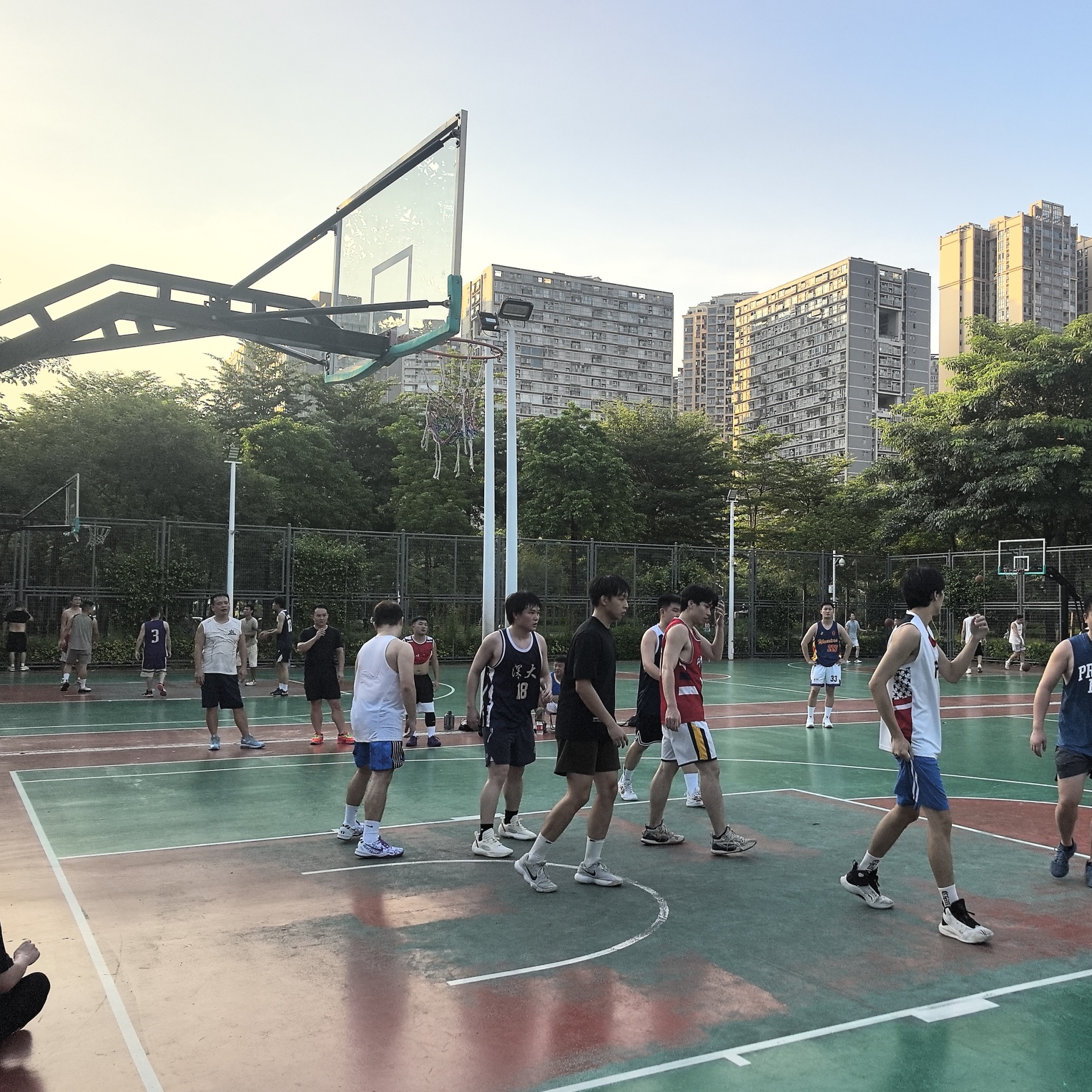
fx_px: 1142
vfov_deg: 51.1
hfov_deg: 50.7
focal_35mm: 32
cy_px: 546
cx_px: 670
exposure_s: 1/1681
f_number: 2
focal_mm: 6.98
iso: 160
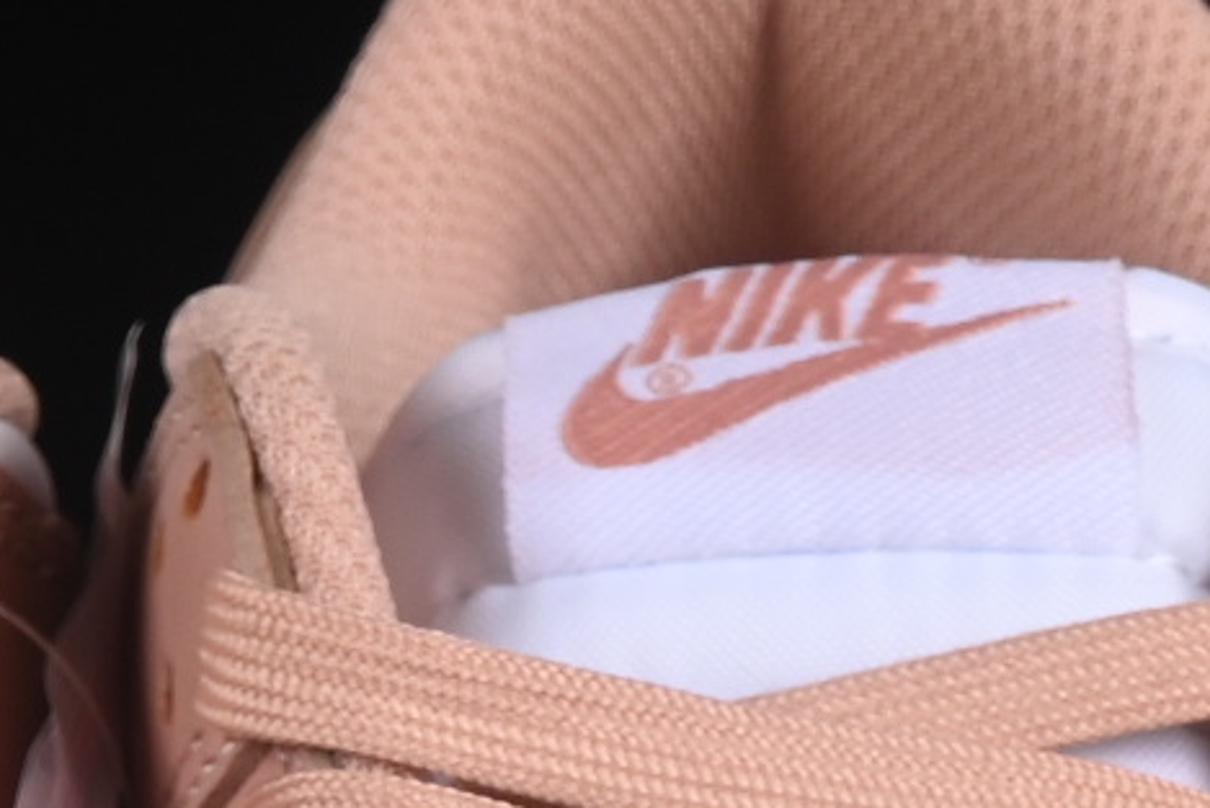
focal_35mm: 445
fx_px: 14961
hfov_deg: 4.6
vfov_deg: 3.1
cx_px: 170
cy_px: 2127
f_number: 8
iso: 160
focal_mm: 50
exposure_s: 1/80
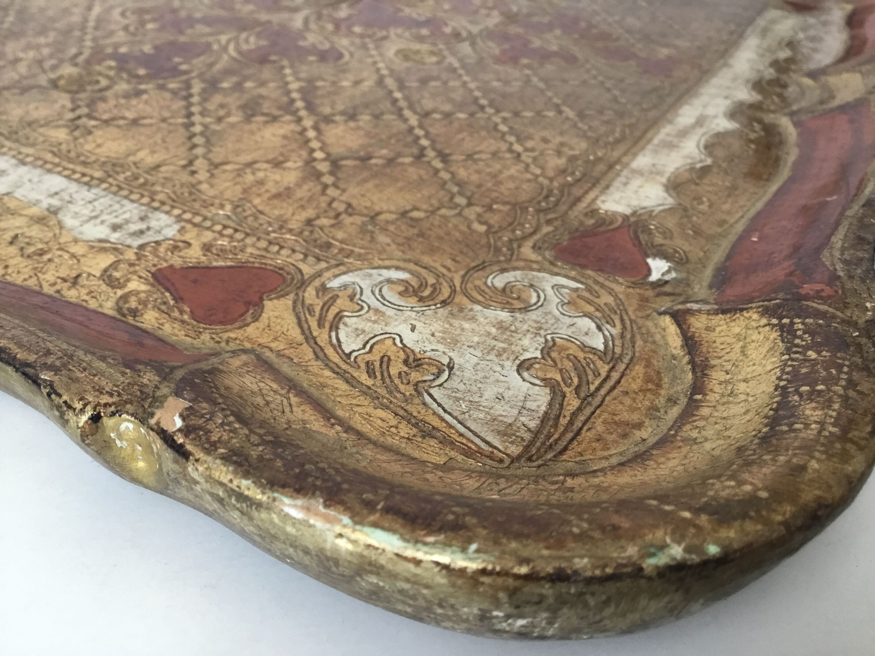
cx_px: 438
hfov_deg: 58.4
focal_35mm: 31
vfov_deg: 45.4
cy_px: 328
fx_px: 784
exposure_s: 1/33
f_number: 2.4
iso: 125
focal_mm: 3.3
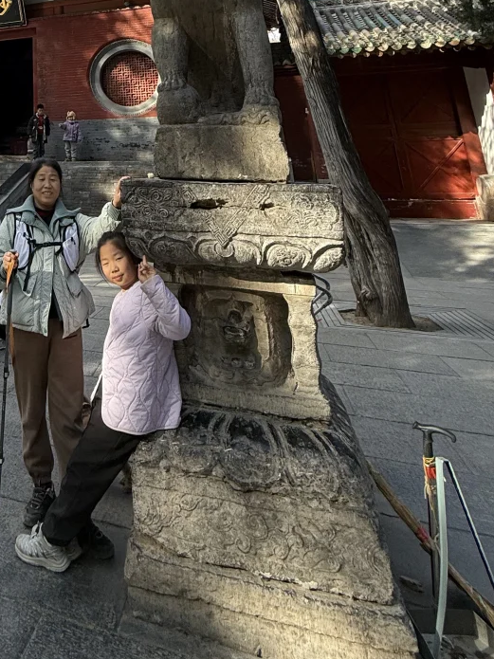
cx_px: 8
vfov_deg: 51.7
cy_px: 27
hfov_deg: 42.2
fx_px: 552
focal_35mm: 29
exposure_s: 1/479
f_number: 2.2
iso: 50
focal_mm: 2.22
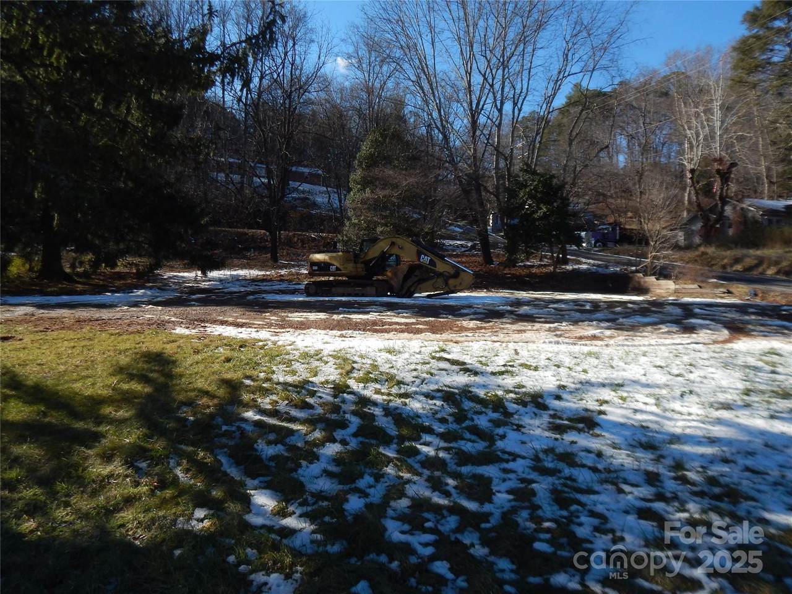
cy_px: 297
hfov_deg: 73.9
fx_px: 526
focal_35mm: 23
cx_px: 396
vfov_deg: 58.9
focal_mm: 4
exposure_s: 1/1250
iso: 125
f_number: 3
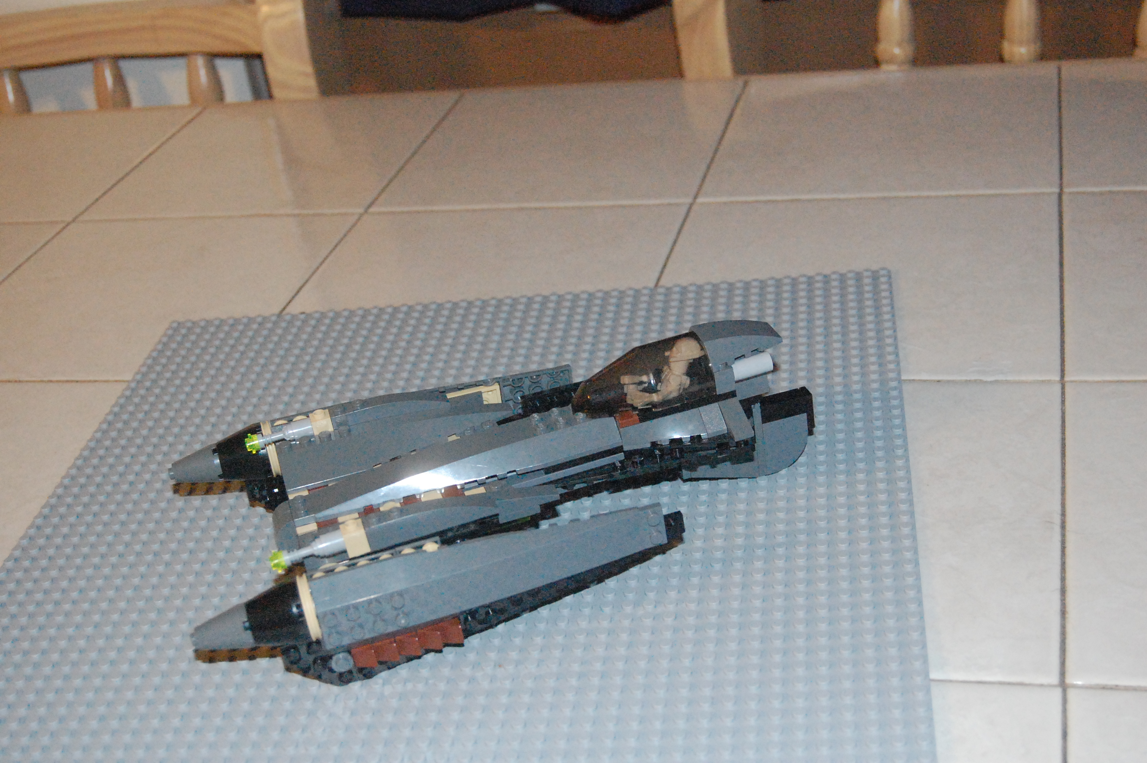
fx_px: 1671
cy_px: 382
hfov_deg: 37.9
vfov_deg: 25.7
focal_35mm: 52
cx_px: 574
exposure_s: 1/60
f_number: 5.6
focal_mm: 35
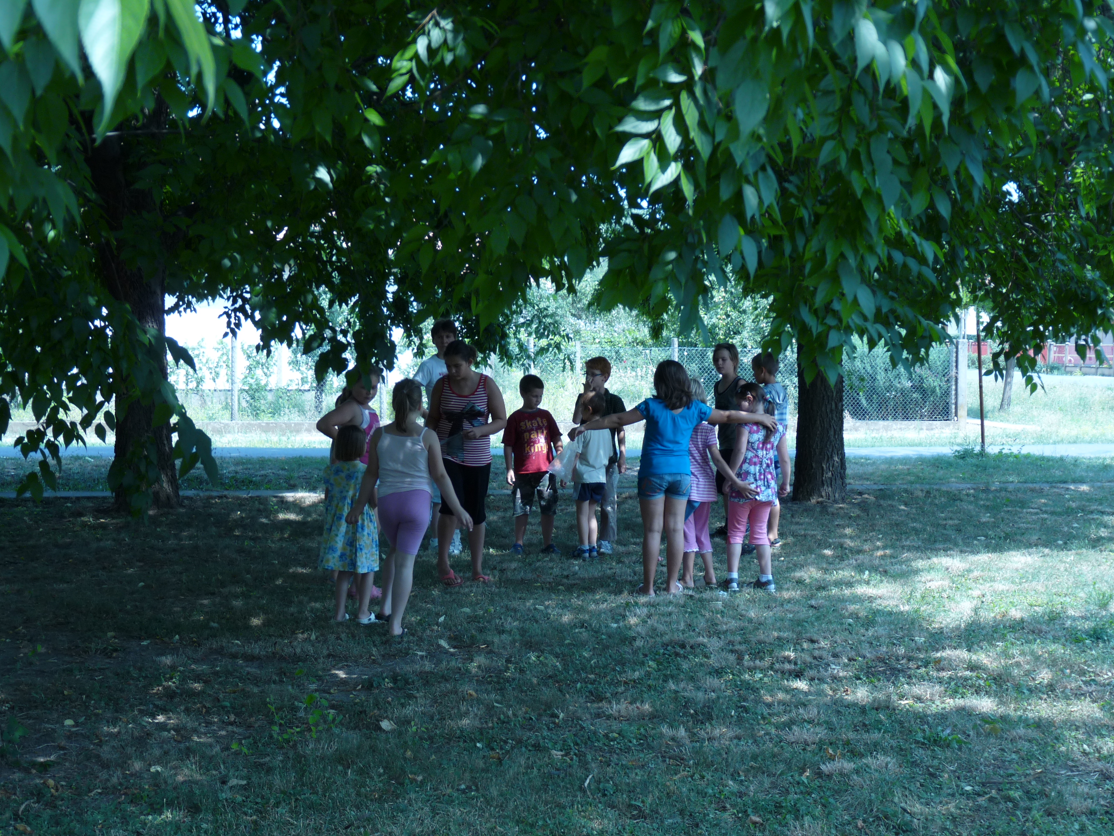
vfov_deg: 25.2
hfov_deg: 33.2
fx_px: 1867
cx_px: 553
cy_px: 423
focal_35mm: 58
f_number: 3.2
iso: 100
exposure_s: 1/200
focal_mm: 10.1
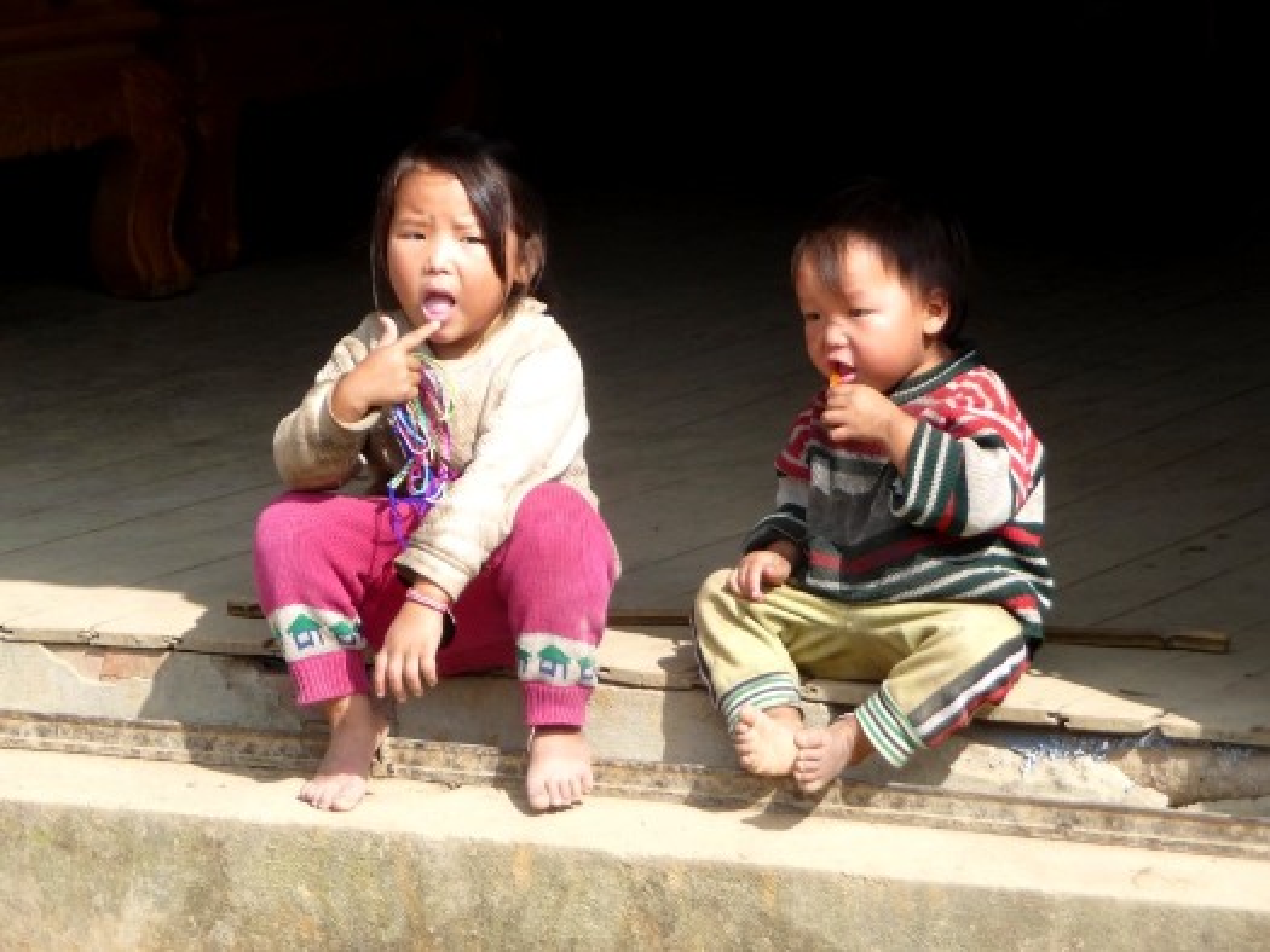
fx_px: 5394
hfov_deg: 13.4
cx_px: 635
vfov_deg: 10.1
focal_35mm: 147
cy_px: 476
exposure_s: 1/320
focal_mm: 25.2
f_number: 4.8
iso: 100
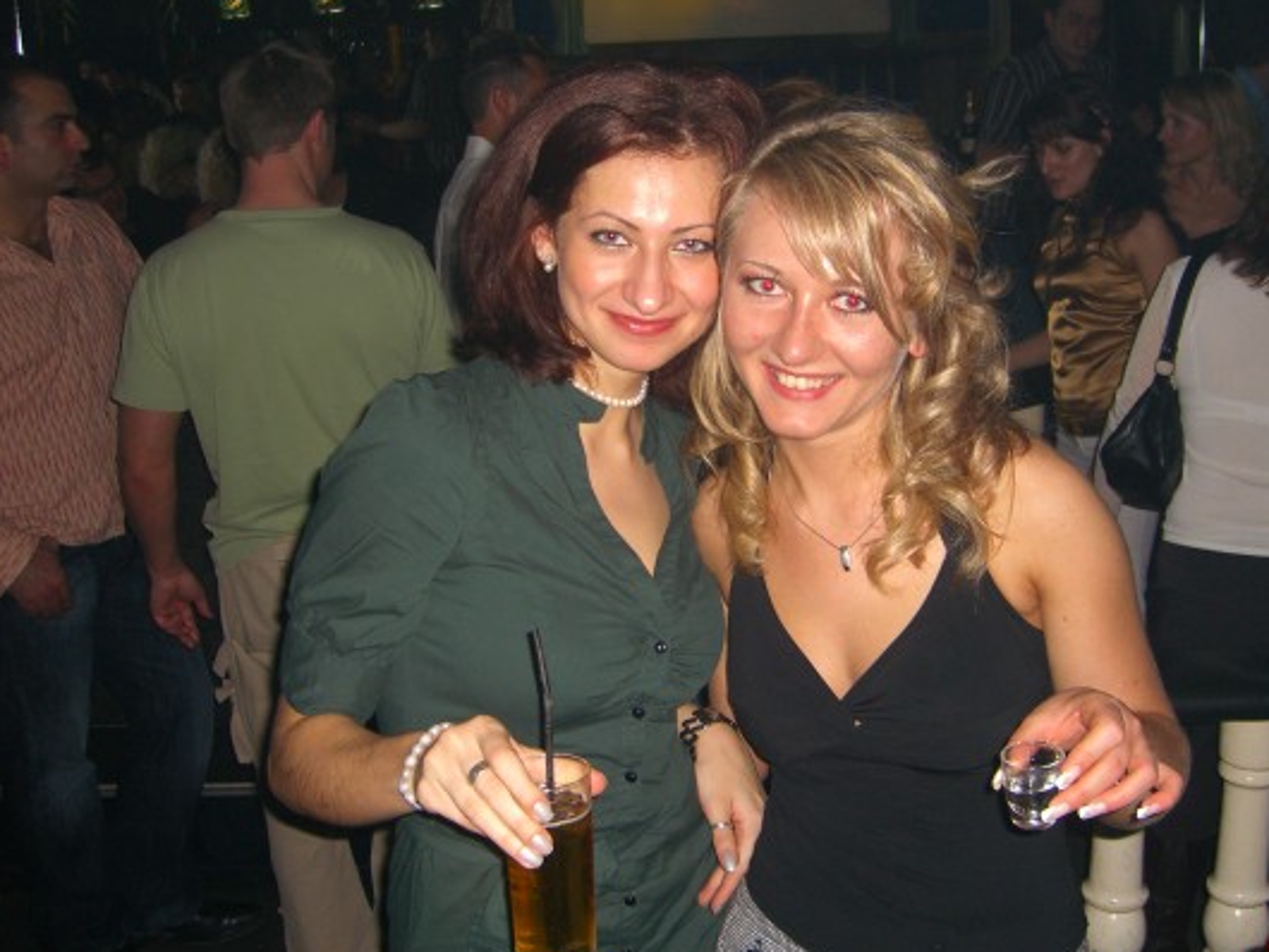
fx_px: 1577
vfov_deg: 33.6
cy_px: 450
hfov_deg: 43.8
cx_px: 690
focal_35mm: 43
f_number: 2.8
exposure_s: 1/60
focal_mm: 7.9
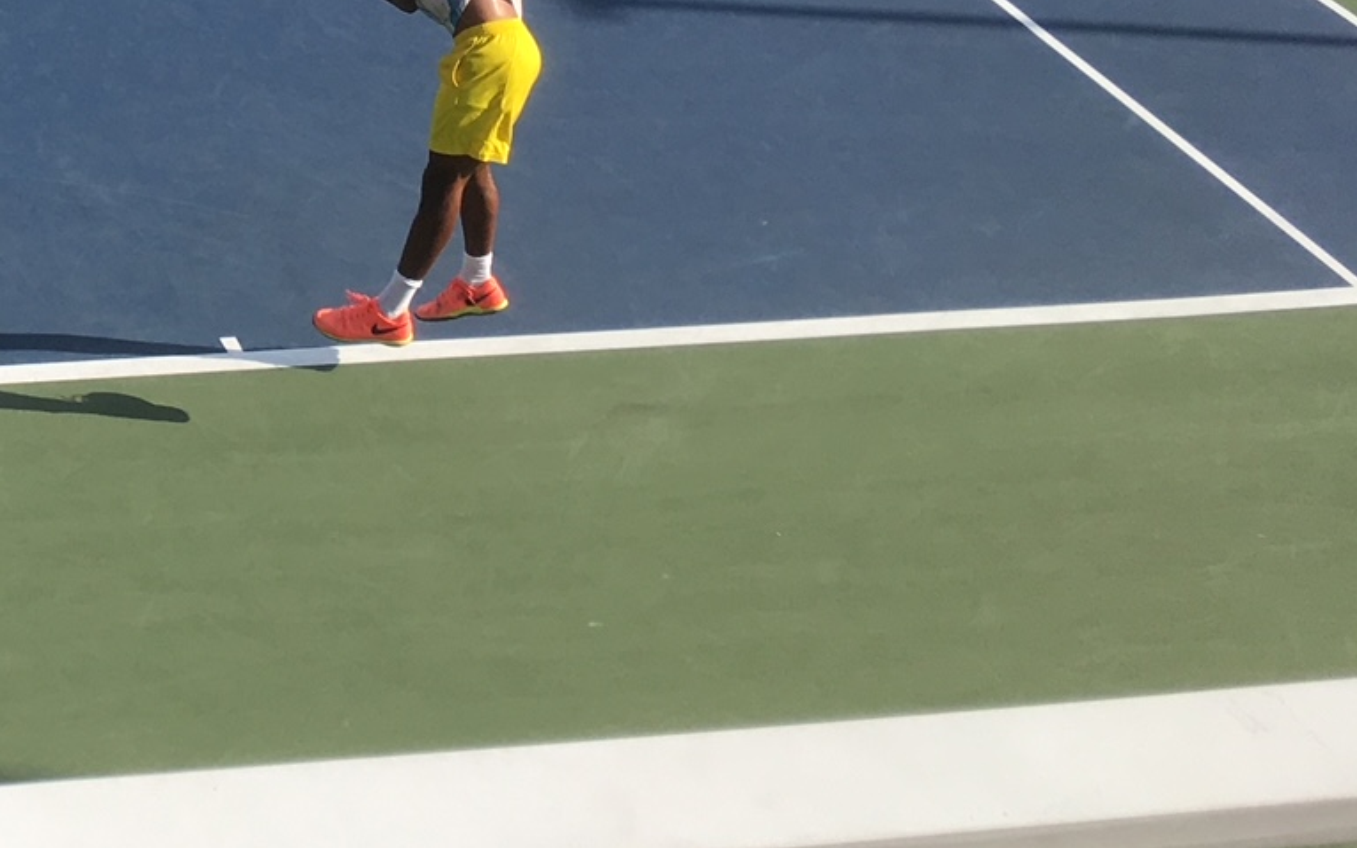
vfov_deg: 15.0
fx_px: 2995
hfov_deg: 22.7
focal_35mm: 81
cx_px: -427
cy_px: -392
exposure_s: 1/962
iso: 25
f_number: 2.2
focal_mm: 4.15
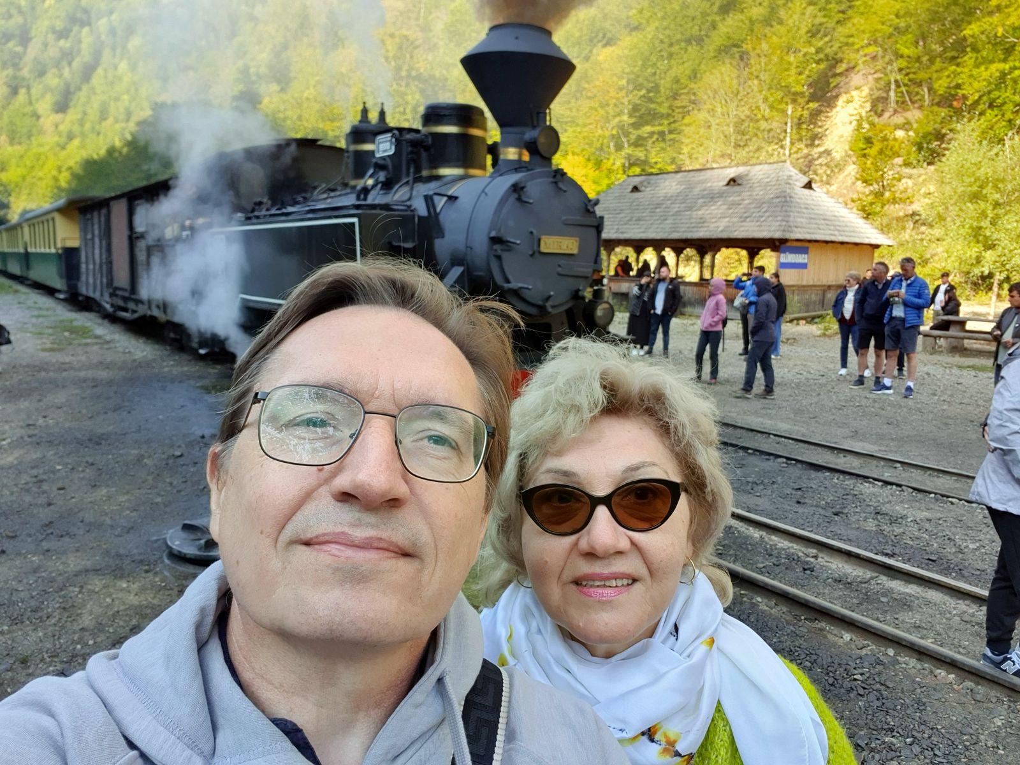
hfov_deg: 69.4
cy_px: 382
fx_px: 737
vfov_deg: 54.9
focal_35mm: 25
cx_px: 510
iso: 50
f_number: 1.9
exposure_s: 1/169
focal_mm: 3.3
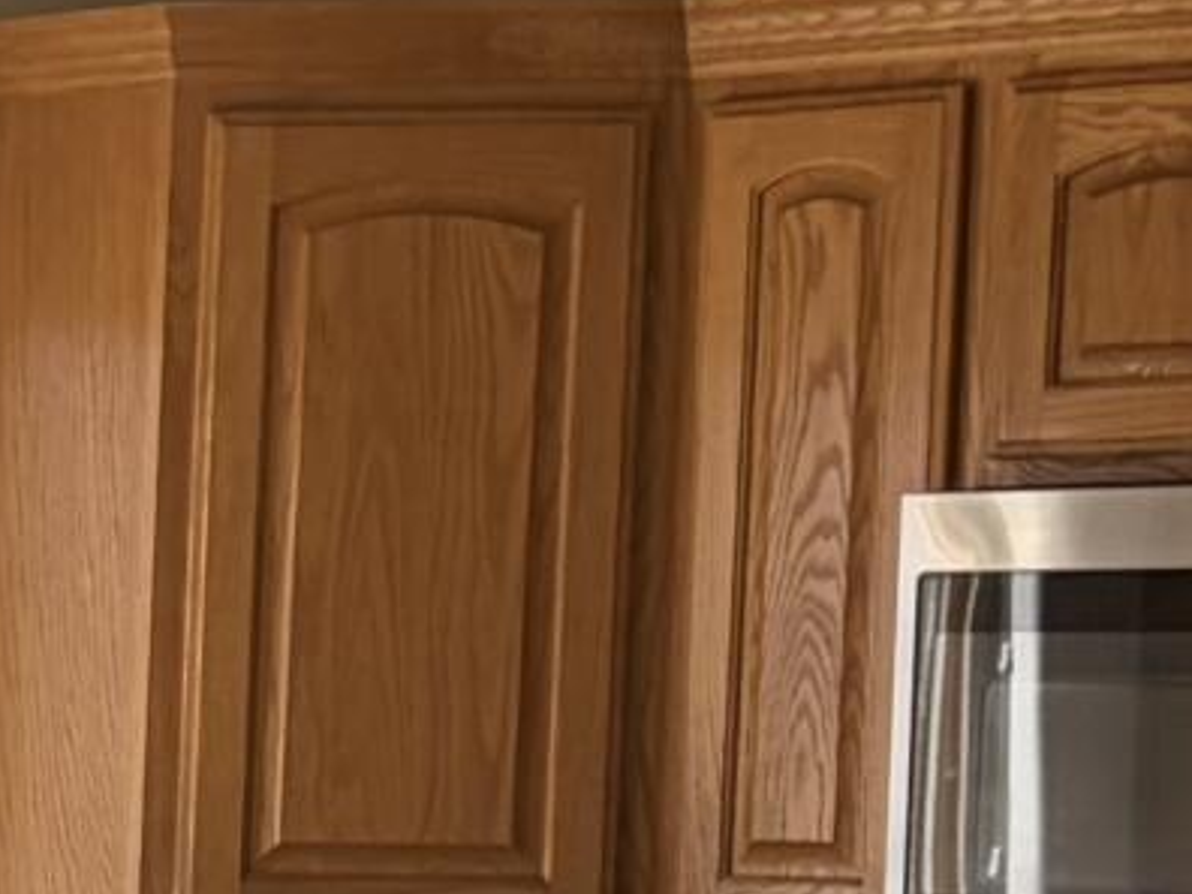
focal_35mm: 197
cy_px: 1538
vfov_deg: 7.4
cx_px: -1297
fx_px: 6784
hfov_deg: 9.3
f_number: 1.6
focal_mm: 5.96
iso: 64
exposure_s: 1/623
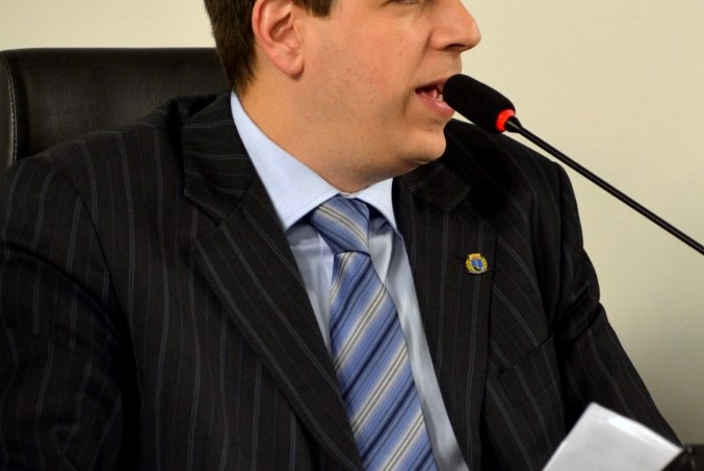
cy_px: 166
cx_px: 416
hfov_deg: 4.5
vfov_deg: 3.0
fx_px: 8966
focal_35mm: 458
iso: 1250
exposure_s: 1/125
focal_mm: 180
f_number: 5.3
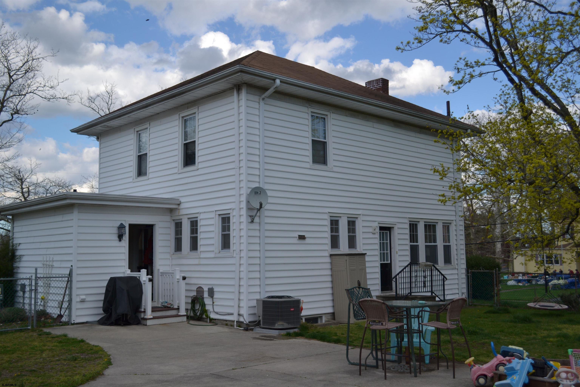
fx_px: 580
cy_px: 194
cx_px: 290
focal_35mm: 36
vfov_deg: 36.9
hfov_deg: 53.1
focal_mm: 24
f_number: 4
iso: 100
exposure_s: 1/800
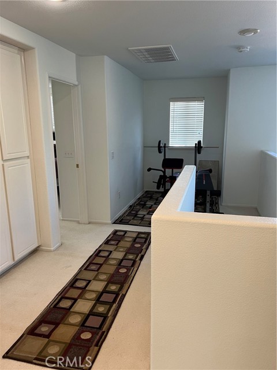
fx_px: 277
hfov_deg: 53.1
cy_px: 185
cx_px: 138
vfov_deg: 67.3
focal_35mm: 26
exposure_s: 1/98
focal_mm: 5.7
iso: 125
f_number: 1.5
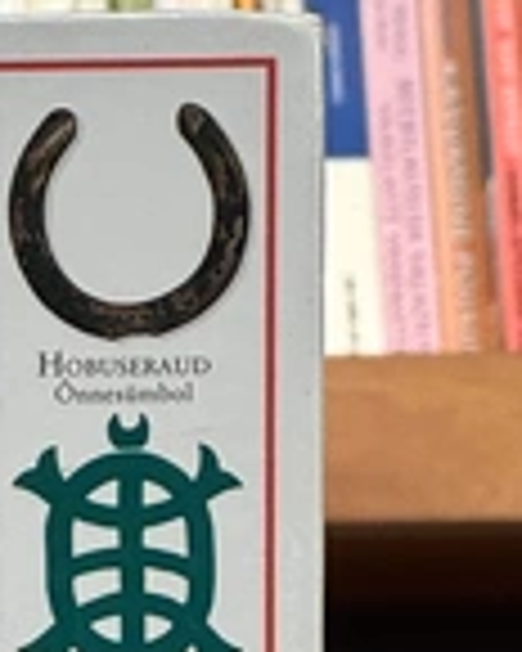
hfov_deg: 4.3
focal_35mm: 353
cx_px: -623
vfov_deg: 5.4
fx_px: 6817
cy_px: 1171
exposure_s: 1/99
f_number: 2.8
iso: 200
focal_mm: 9
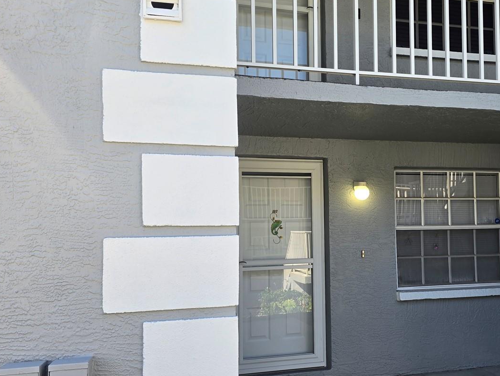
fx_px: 506
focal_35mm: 35
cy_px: 213
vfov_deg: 40.6
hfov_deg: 51.7
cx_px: 328
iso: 12
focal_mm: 6.3
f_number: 1.7
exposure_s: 1/154
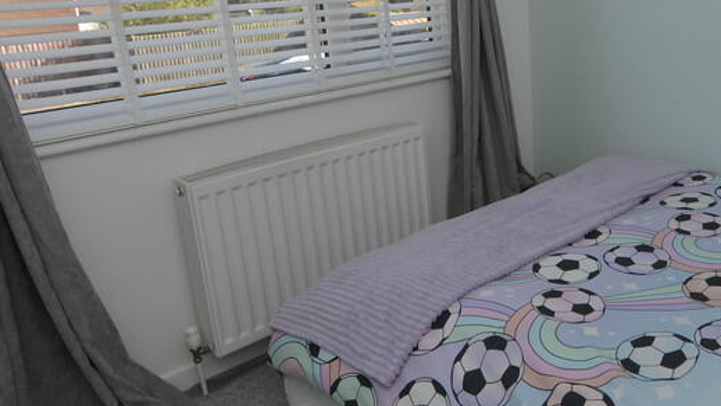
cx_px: 575
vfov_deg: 34.2
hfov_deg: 54.1
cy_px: 125
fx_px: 651
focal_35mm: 34
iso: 100
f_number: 5
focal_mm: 11
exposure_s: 1/200
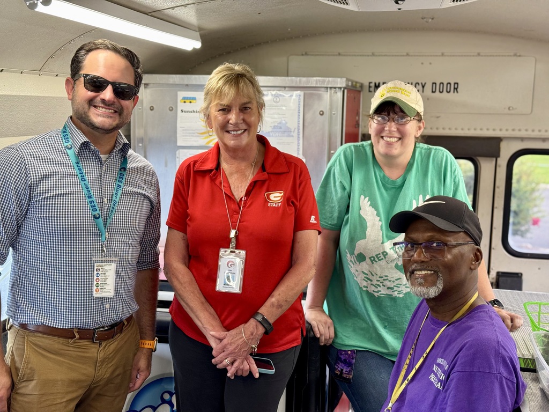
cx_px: 274
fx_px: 761
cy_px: 206
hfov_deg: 39.7
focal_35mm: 48
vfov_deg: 30.3
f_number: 1.78
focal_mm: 6.76
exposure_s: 1/120
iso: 80
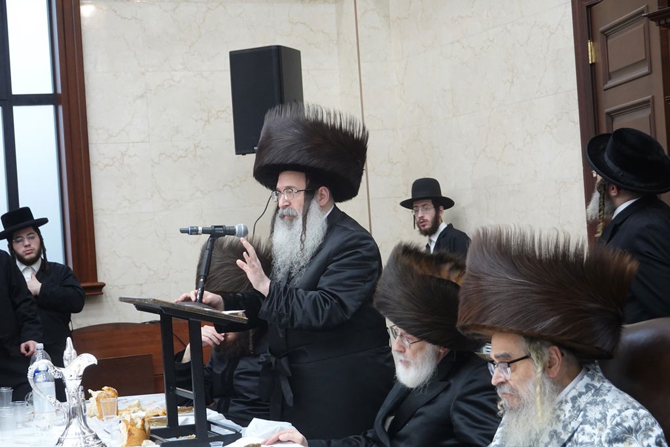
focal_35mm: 68
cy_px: 224
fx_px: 1266
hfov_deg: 29.7
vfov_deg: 20.0
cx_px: 335
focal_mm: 24.84
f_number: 4
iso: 800
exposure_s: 1/80
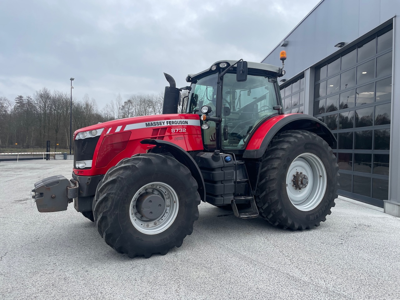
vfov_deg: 53.1
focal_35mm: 26
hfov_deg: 67.3
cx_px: 200
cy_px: 150
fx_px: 300
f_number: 1.6
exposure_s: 1/1416
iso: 32
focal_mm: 4.2
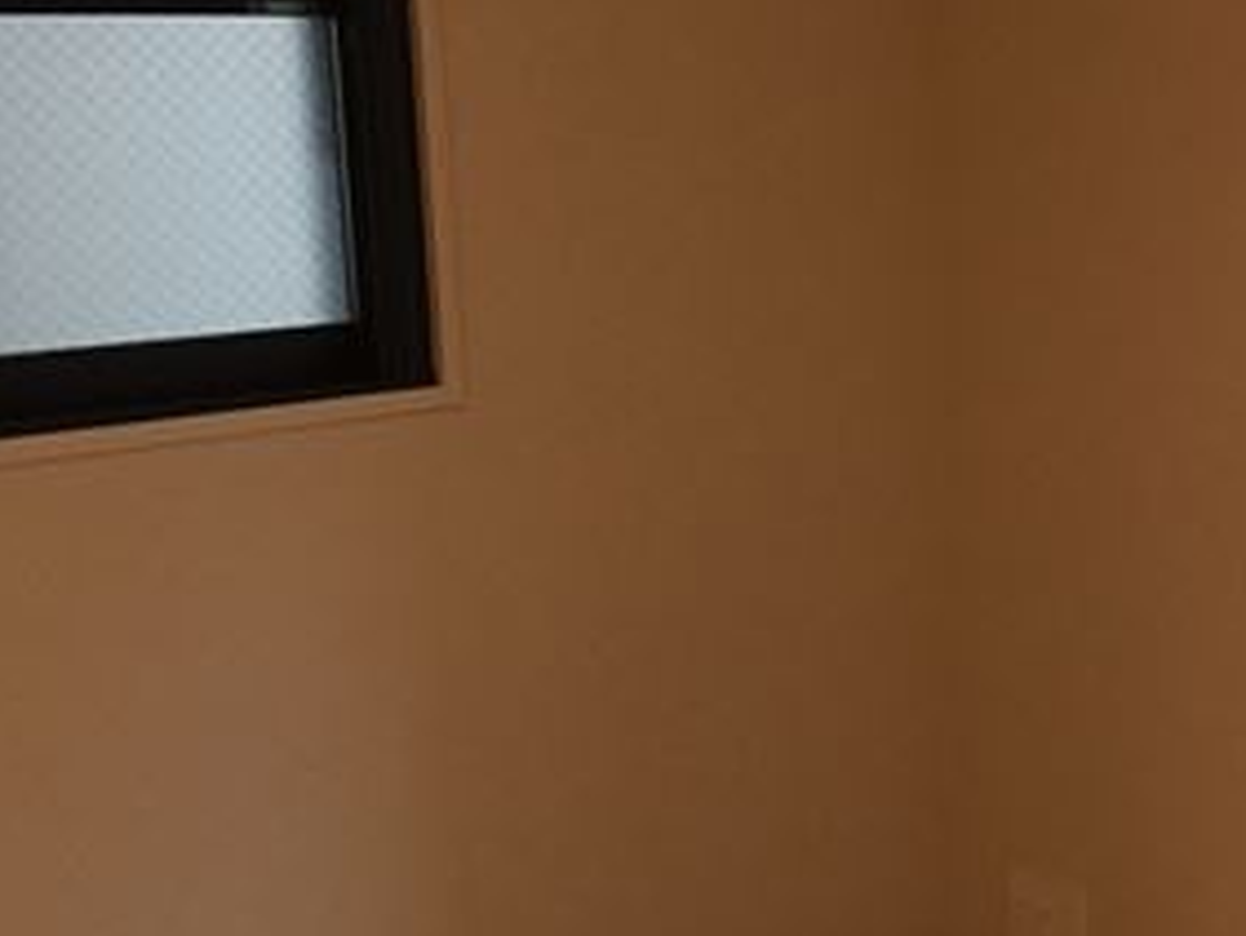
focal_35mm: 66
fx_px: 2377
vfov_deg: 22.3
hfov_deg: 27.6
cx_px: 1264
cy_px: 452
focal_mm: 4.15
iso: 125
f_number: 2.2
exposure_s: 1/30
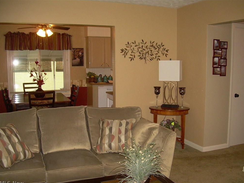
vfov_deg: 36.8
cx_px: 124
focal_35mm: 39
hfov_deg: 47.9
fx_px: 275
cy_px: 93
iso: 200
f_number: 2.8
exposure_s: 1/60
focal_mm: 6.3
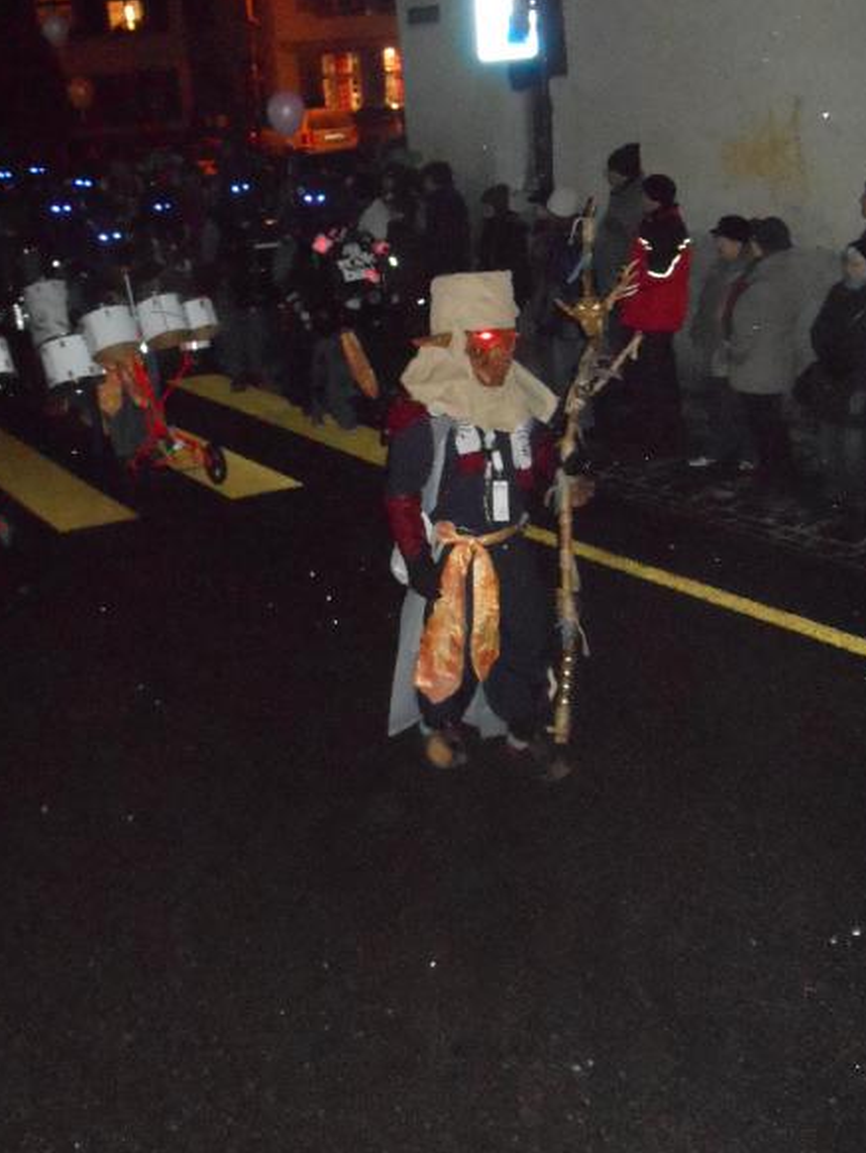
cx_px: 384
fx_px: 1567
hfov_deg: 30.9
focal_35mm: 47
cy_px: 539
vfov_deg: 40.4
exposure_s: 1/30
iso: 1600
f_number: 3.6
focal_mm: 6.8
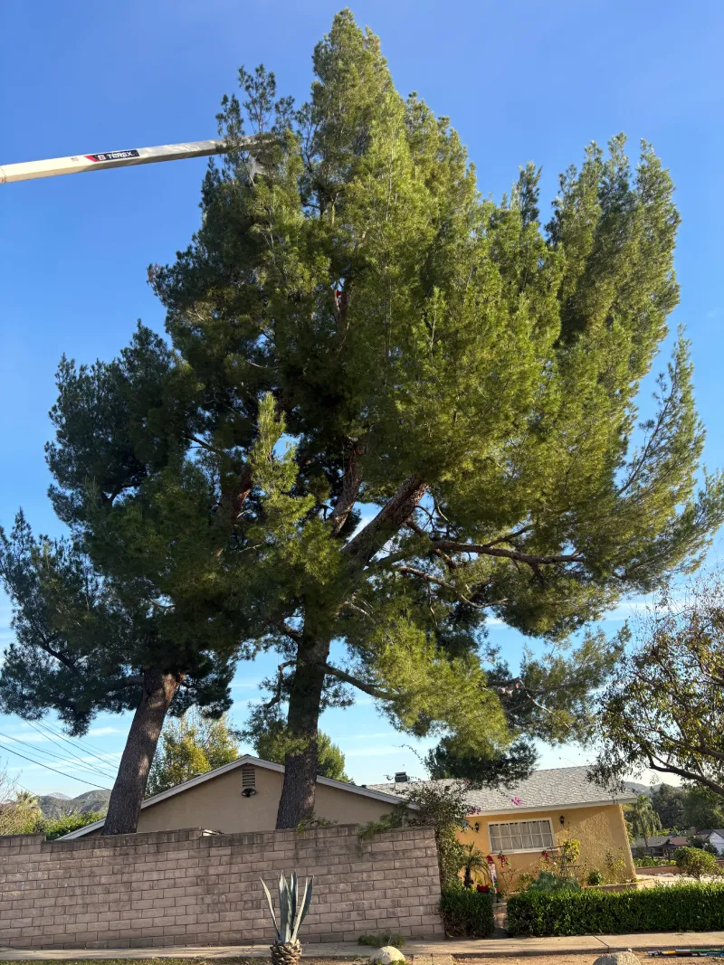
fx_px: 725
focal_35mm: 26
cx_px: 362
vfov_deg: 67.3
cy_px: 482
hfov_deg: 53.1
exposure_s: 1/970
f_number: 1.6
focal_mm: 5.96
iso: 50
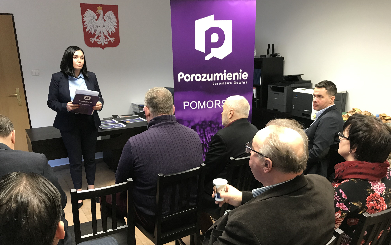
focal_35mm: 30
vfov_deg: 41.7
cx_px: 197
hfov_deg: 62.9
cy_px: 145
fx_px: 320
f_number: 1.8
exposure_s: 1/17
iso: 50
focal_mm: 3.99
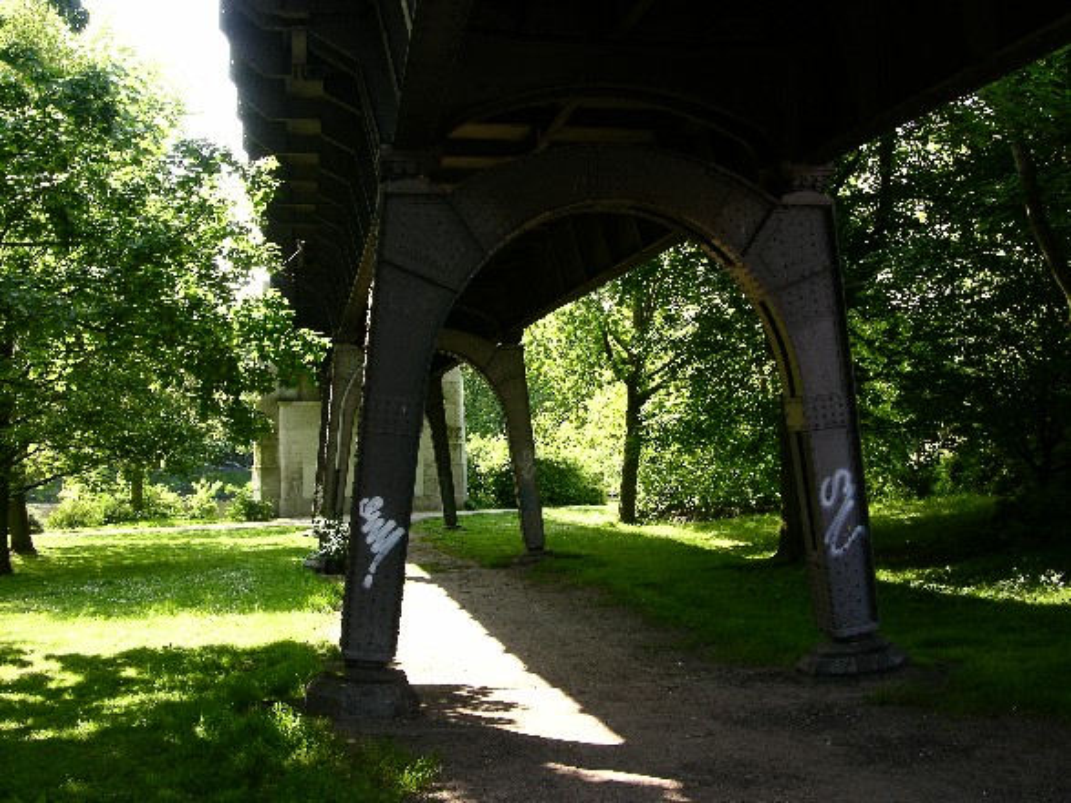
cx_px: 536
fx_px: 1145
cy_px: 402
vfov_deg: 38.7
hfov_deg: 50.1
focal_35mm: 37
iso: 50
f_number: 4.5
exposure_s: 1/45.8
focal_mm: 9.5
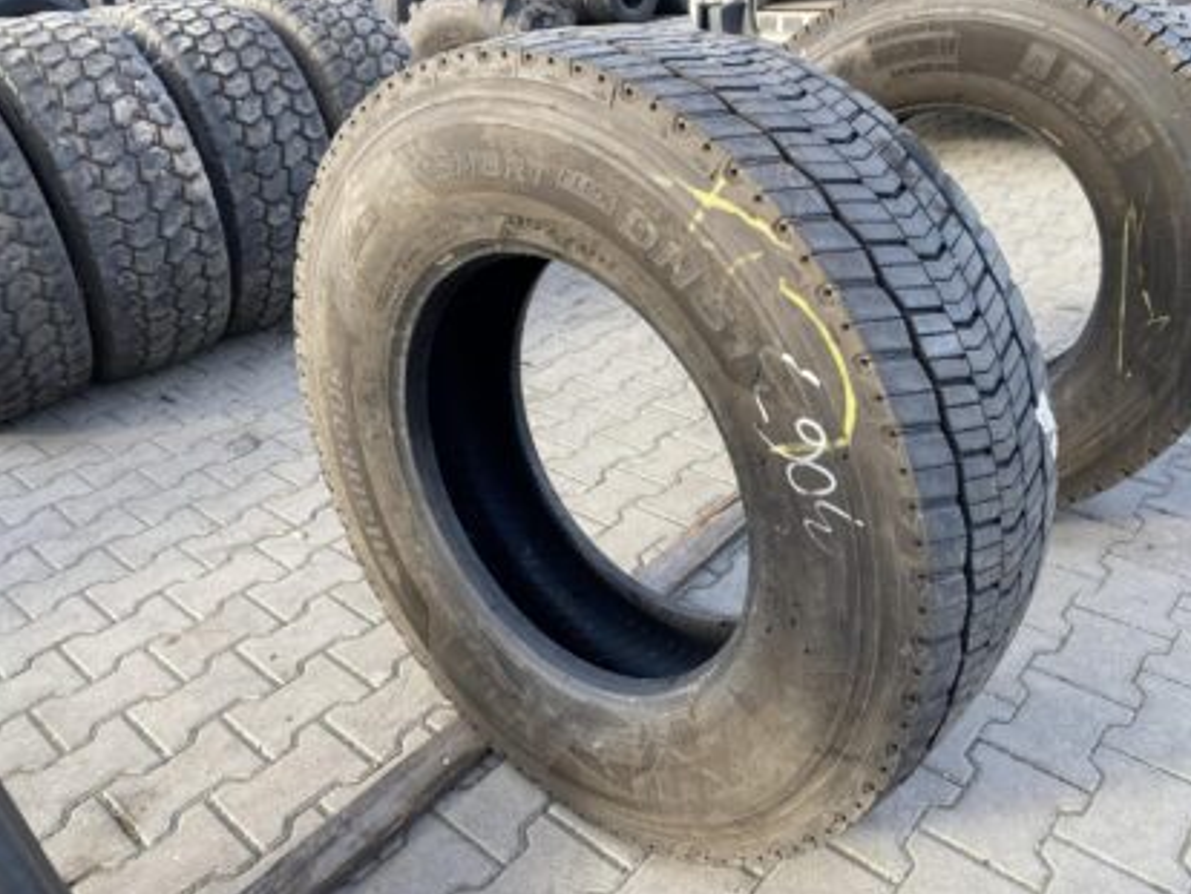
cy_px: 450
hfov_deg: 65.3
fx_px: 930
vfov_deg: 51.4
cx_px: 616
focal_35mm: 27
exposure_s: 1/154
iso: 32
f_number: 1.8
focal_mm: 4.25
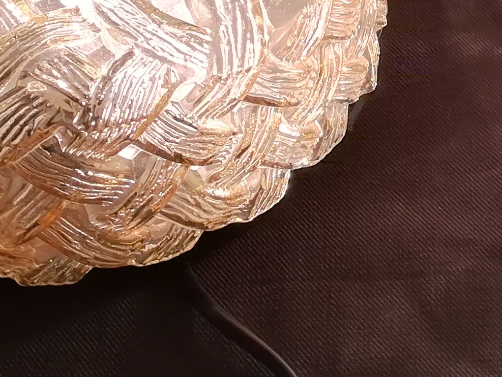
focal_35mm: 101
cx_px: 465
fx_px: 1465
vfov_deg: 14.4
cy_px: -3
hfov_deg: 19.1
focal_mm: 3.83
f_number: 2.2
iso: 64
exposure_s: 1/100
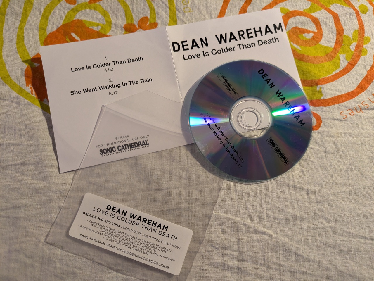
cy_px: 140
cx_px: 187
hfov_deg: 69.4
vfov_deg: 54.9
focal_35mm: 25
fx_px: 270
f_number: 1.89
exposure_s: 1/33.3
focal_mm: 5.43
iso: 289
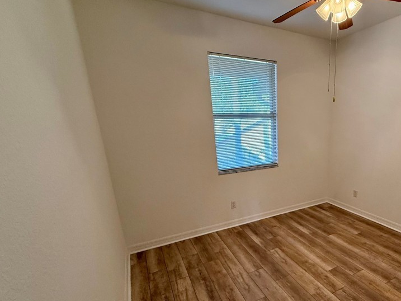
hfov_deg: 77.7
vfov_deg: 65.2
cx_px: 282
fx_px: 232
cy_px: 184
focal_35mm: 20
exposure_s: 1/120
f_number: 2.2
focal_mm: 2.22
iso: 320
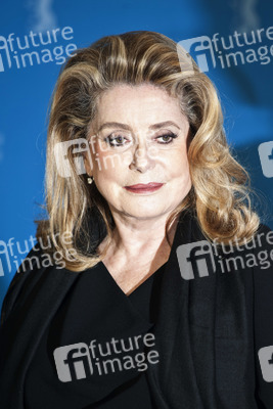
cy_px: 204
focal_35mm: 200
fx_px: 2273
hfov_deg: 6.9
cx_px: 136
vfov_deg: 10.3
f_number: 4.5
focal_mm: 200
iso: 1250
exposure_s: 1/250
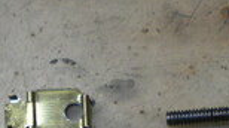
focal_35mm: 124
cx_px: 158
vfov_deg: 9.6
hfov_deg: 17.3
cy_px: 159
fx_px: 752
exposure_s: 1/65.6
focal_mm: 6.3
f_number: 3.1
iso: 279
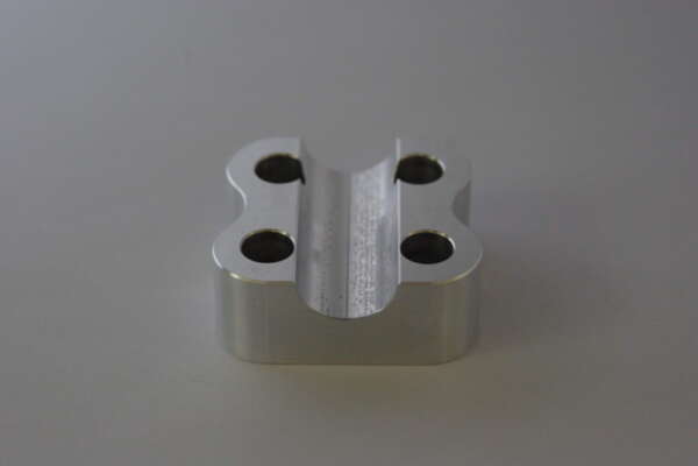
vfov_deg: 11.4
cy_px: 233
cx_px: 349
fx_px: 2326
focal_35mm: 120
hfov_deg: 17.1
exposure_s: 1/60
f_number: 5.6
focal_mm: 80
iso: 800
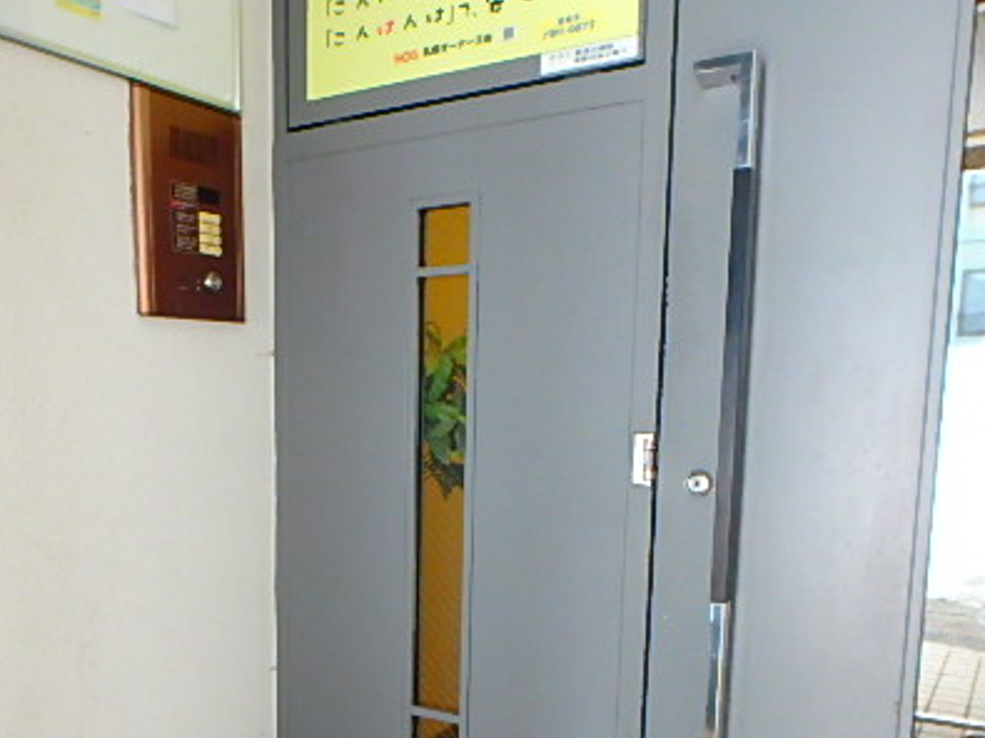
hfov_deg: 52.3
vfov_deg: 40.6
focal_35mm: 34
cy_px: 556
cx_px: 284
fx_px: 967
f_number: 3.5
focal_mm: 3.7
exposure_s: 1/30
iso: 500
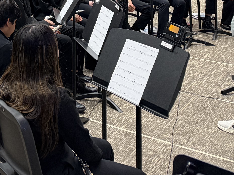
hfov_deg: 22.8
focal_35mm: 74
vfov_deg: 17.8
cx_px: -88
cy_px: -89
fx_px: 500
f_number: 1.78
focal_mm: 6.76
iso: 400
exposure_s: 1/60
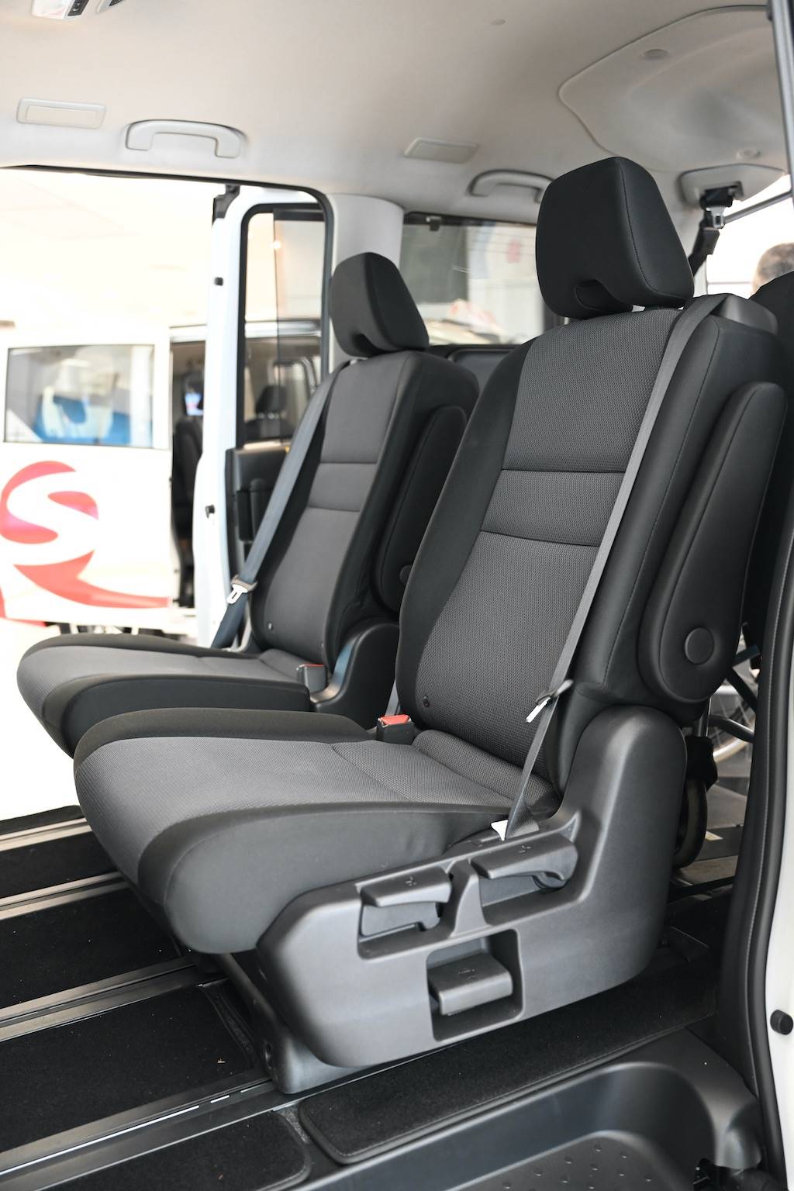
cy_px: 596
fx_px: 1075
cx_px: 397
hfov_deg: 40.5
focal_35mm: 32
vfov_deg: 58.0
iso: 1600
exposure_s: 1/60
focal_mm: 32.5
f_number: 3.2
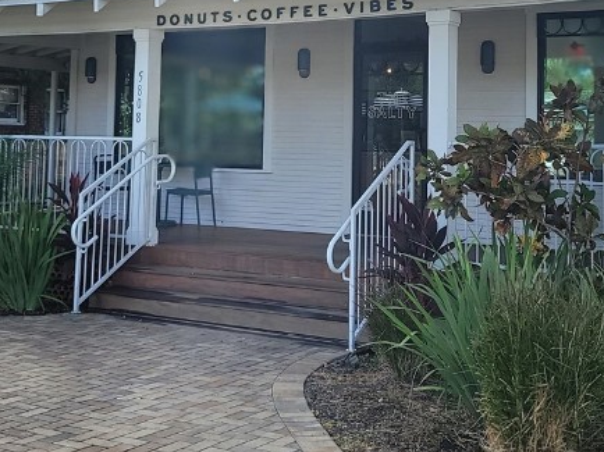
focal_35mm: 59
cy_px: 82
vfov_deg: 24.4
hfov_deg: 32.7
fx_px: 1029
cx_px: 310
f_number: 1.8
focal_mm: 7
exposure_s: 1/205
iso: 20
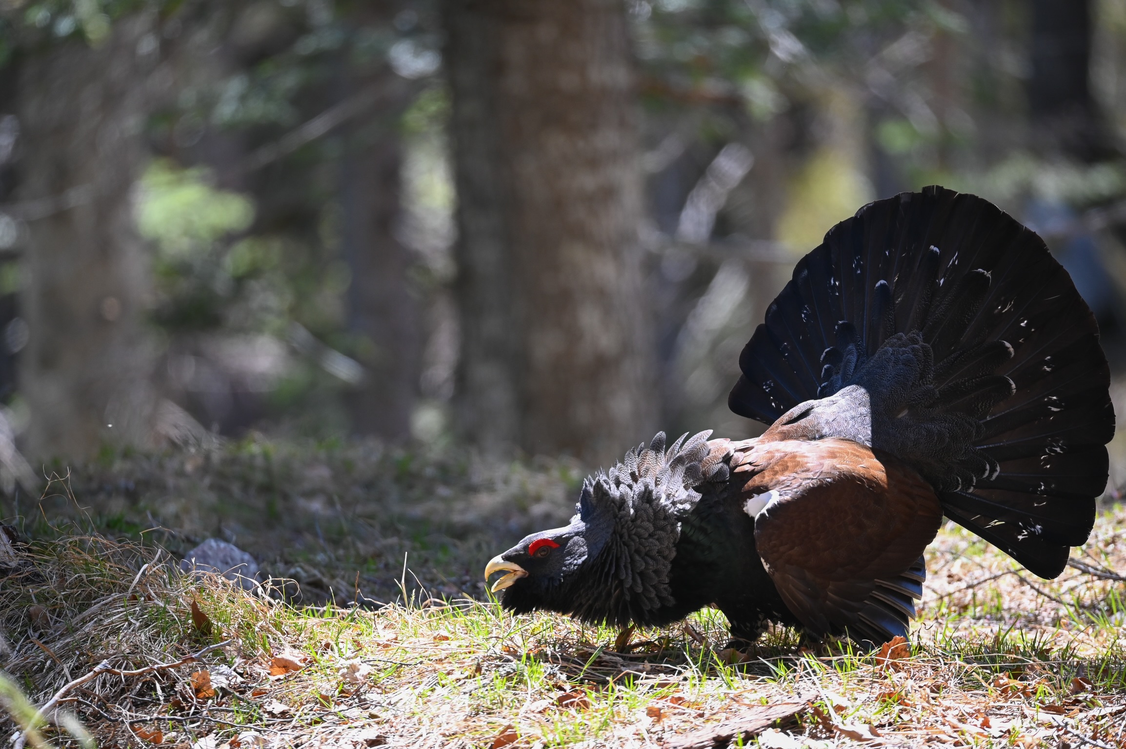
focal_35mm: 500
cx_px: 563
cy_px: 374
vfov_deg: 2.7
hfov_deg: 4.1
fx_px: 15629
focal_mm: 500
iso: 800
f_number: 6.3
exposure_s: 1/400
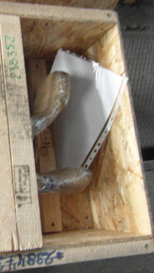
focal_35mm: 40
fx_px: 290
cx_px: -22
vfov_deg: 50.5
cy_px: 132
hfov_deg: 26.9
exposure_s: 1/30
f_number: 3.2
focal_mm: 4
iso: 240
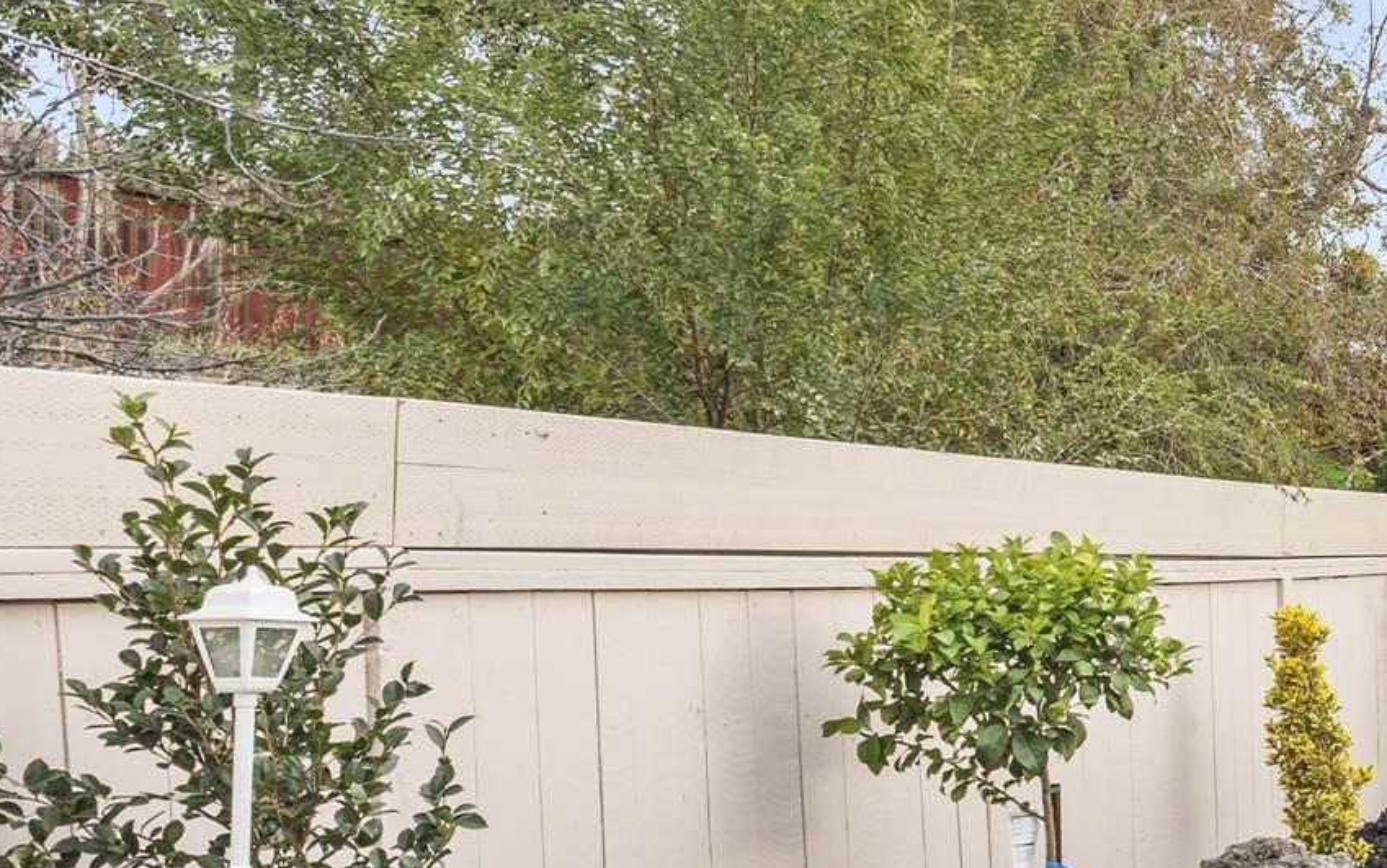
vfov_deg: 21.9
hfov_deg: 25.0
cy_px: 569
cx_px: 2161
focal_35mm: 59
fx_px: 2231
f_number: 11
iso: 100
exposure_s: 1/13
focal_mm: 16
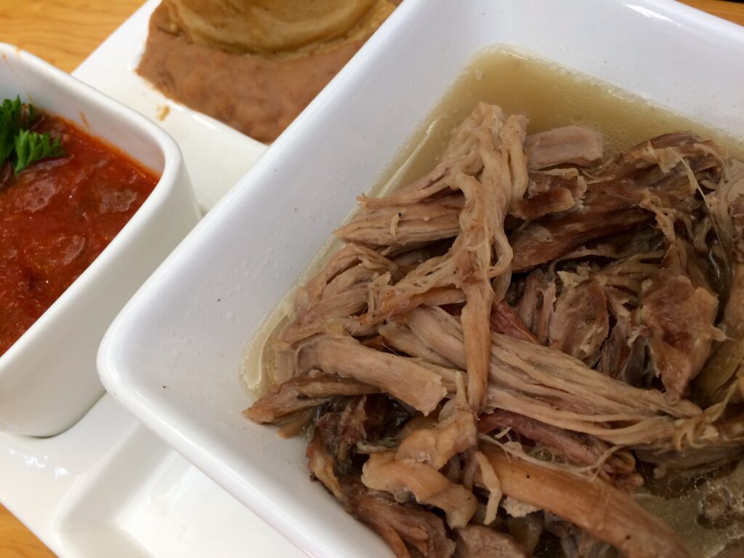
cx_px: 372
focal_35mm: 29
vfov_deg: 48.2
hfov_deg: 61.7
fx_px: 623
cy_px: 279
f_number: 2.2
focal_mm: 4.15
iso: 64
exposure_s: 1/30
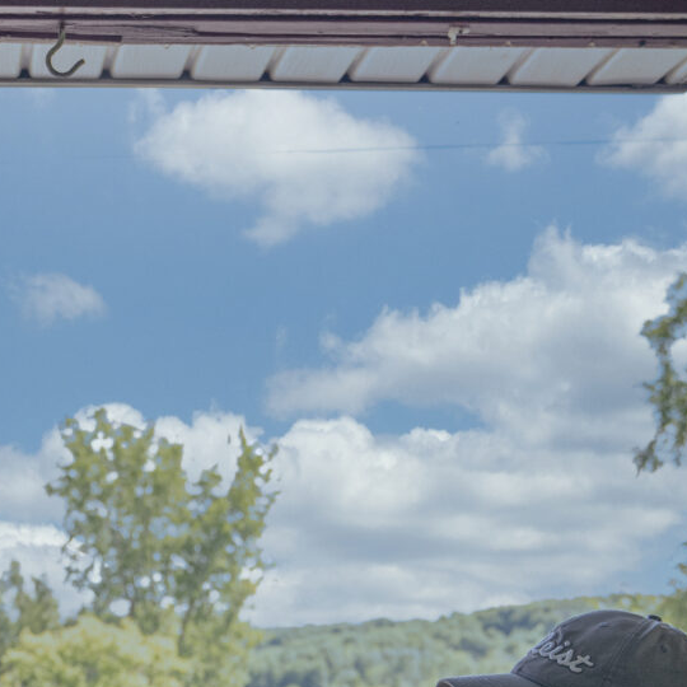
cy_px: 779
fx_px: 2245
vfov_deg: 16.8
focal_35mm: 100
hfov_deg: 17.2
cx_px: 93
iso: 800
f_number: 4.5
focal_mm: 31
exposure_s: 1/500
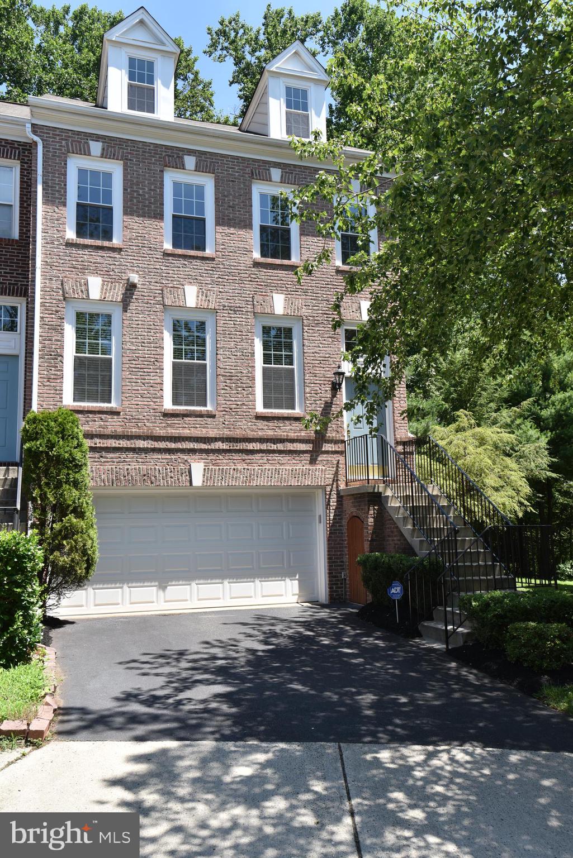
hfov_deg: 43.6
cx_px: 286
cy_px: 429
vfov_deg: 61.9
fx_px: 716
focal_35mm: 30
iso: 400
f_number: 10
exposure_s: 1/400
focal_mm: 30
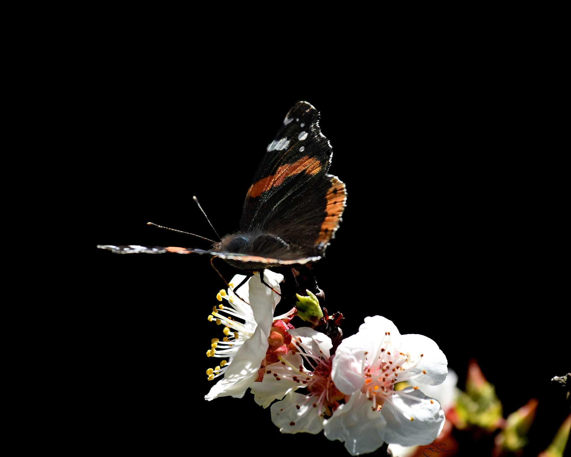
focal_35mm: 339
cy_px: 228
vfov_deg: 4.6
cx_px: 249
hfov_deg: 5.7
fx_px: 5730
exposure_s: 1/320
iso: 100
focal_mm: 200
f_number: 5.6
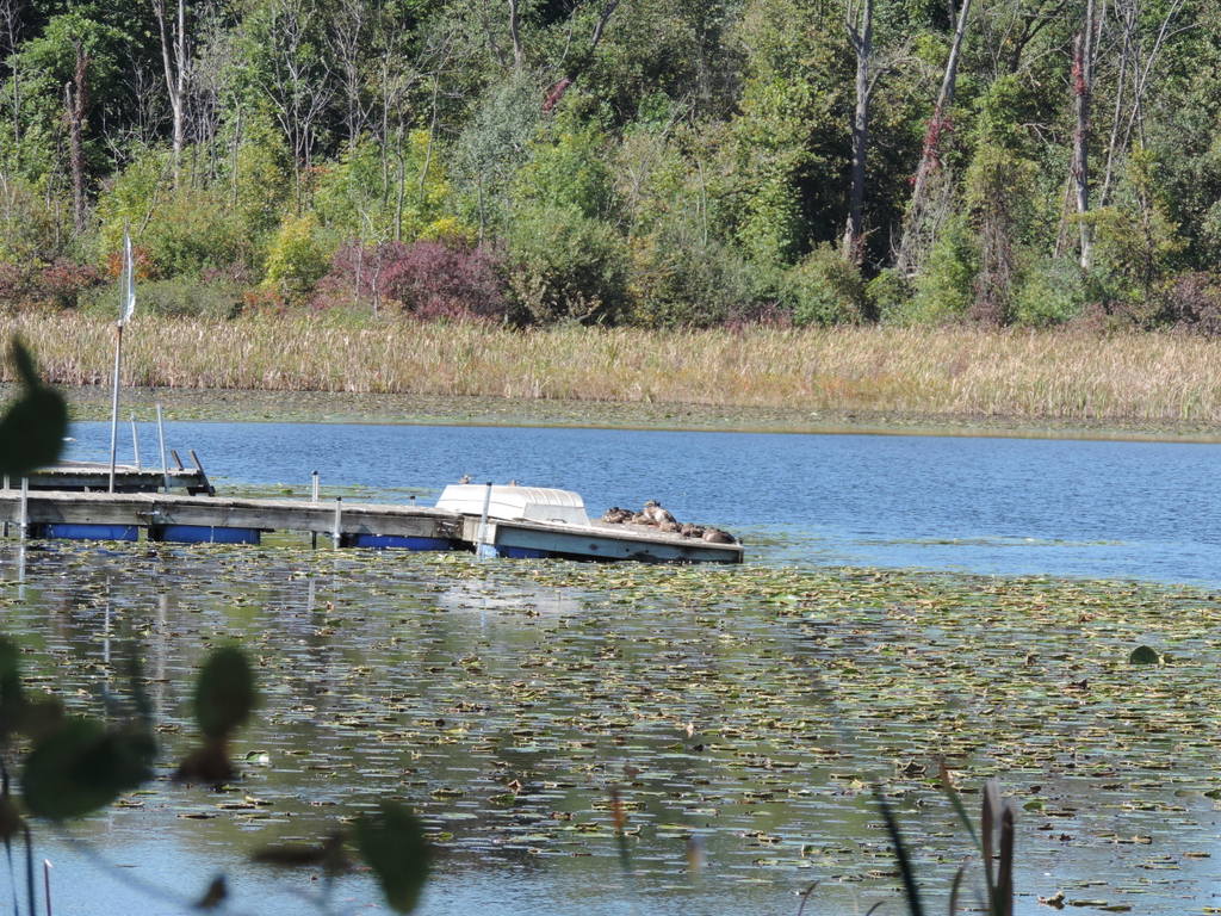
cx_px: 610
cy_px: 458
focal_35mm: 250
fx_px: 8818
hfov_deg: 7.9
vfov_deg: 5.9
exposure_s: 1/200
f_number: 4.7
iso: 80
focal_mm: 44.5
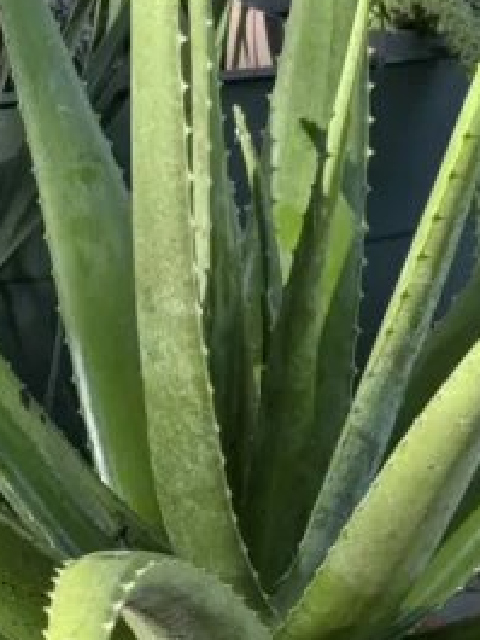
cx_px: 205
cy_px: 162
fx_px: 2679
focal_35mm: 145
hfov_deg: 10.2
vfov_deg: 13.6
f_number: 1.78
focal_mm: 6.76
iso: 64
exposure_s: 1/268
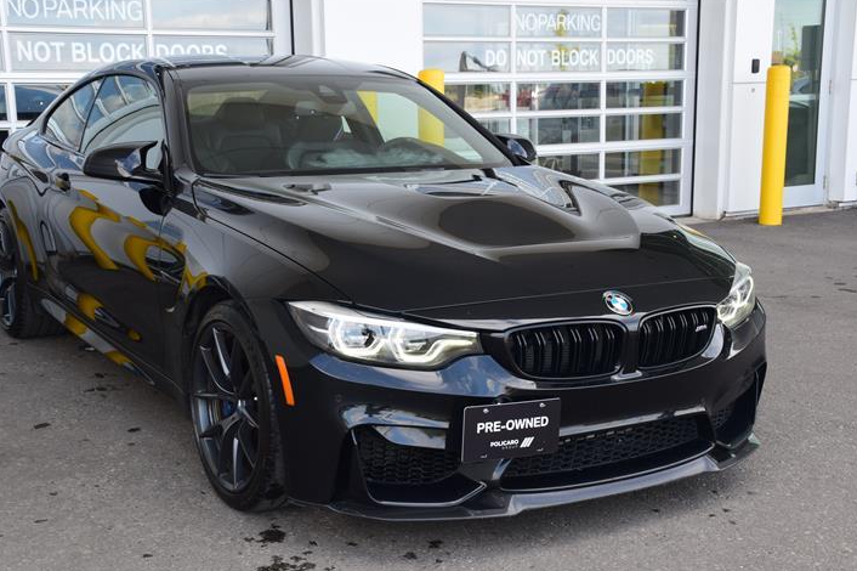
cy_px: 316
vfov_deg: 26.4
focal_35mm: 51
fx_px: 1213
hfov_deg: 38.9
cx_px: 386
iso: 400
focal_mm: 30
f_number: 9
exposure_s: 1/100
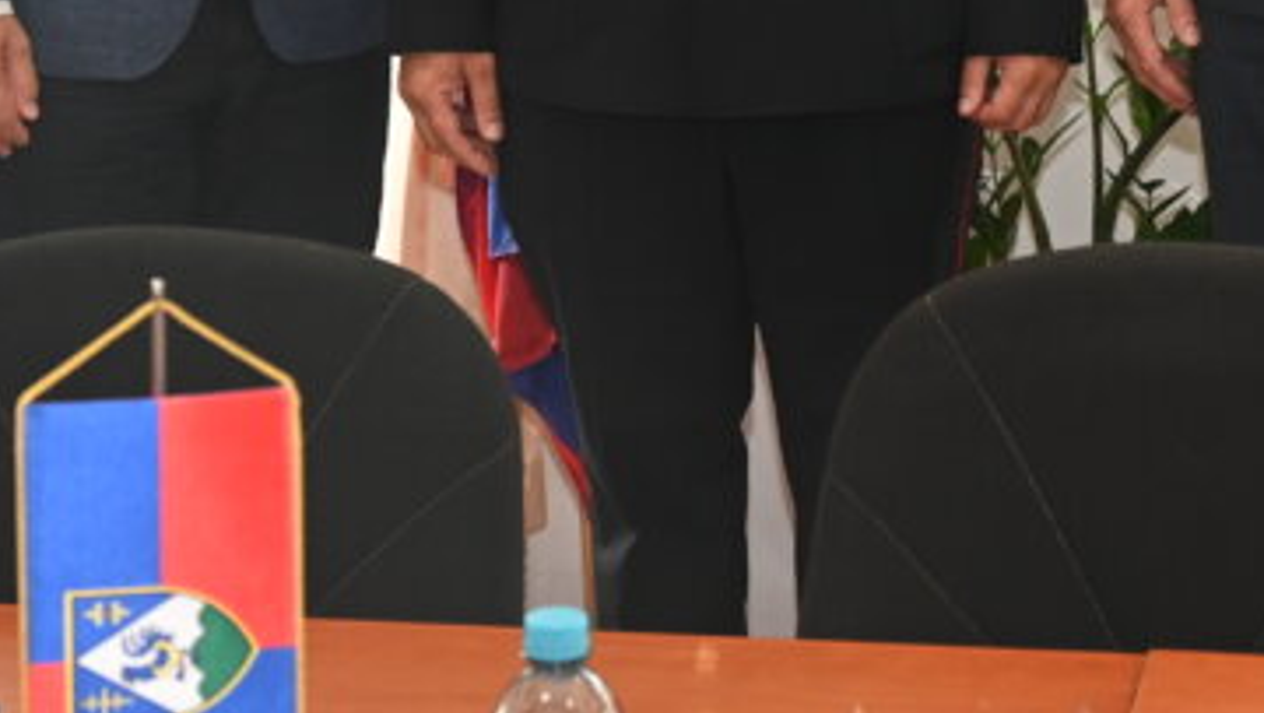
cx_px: 916
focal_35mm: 131
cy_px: -195
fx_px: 4393
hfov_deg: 16.3
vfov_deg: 9.1
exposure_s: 1/60
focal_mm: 44
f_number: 5.3
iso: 640
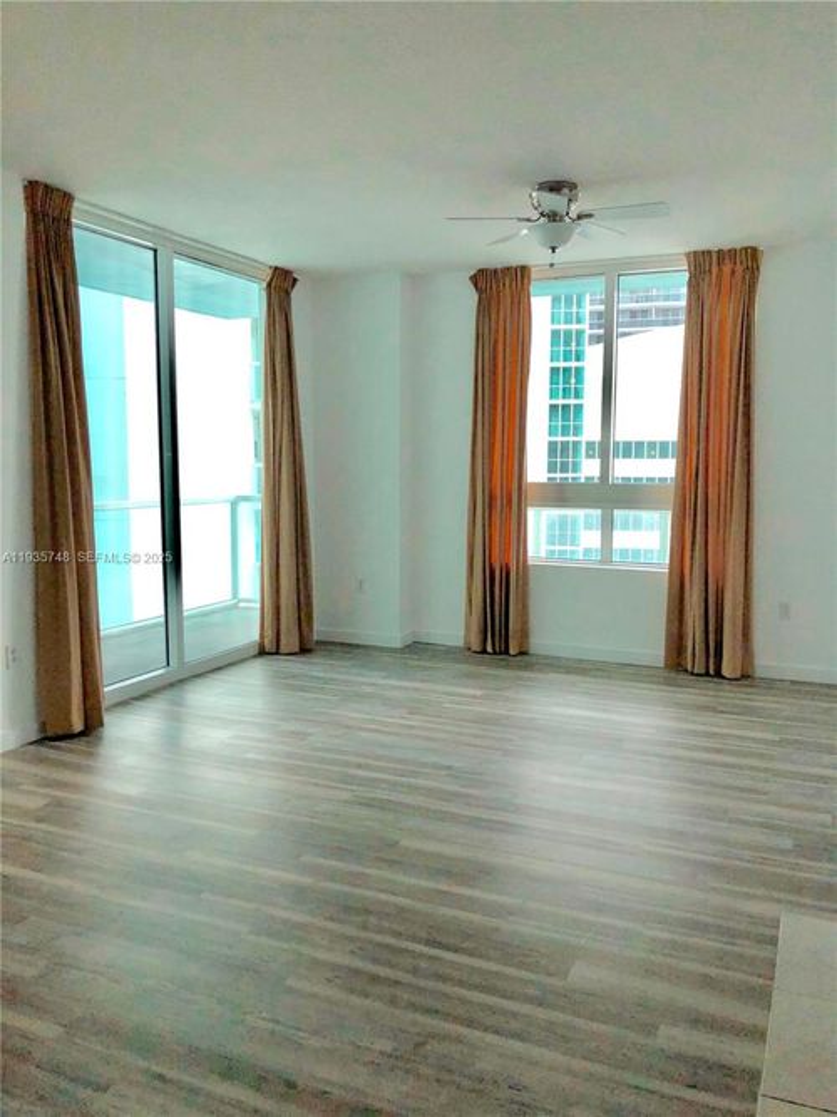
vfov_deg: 63.5
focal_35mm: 28
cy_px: 558
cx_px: 418
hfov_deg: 49.7
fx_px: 903
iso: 20
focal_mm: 3.99
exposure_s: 1/842
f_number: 1.8
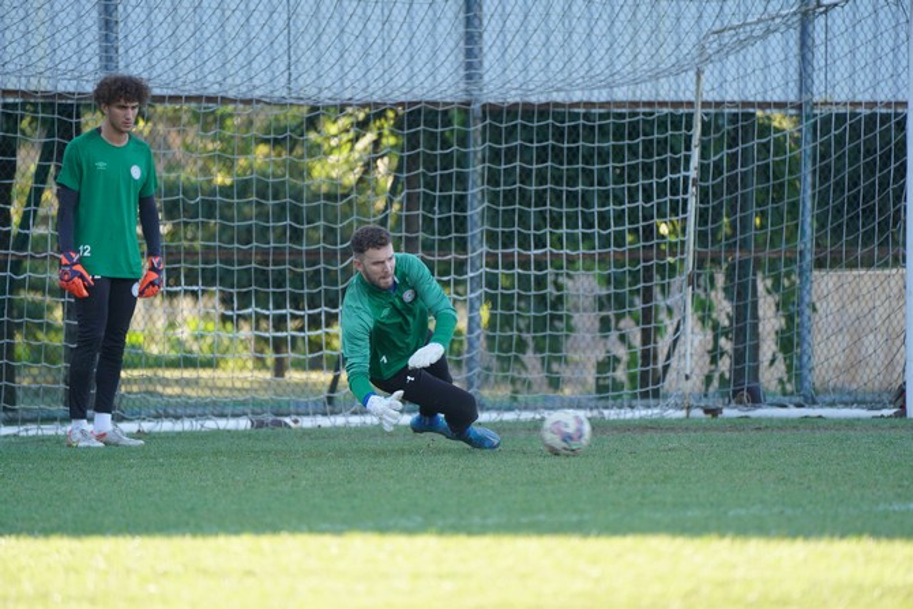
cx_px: 456
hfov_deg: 5.2
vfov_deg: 3.4
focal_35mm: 400
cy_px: 304
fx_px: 10146
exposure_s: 1/500
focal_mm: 400
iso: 1000
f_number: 5.6
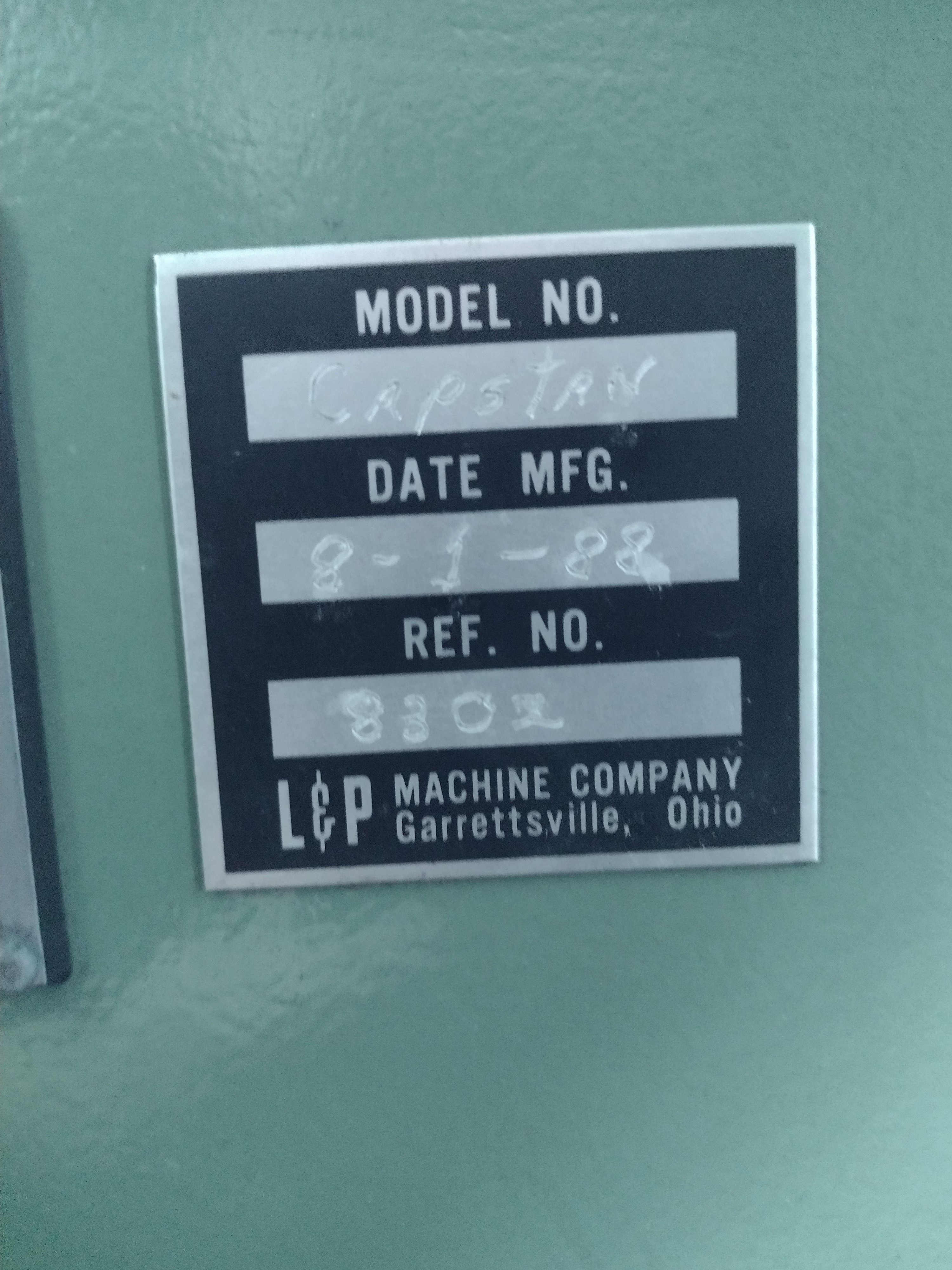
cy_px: 635
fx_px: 990
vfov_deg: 65.3
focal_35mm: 27
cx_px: 476
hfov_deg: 51.4
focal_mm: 4.71
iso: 2320
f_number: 1.7
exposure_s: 1/17
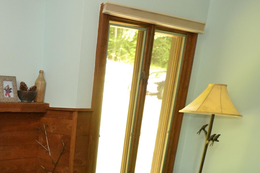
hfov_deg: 43.8
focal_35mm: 38
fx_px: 274
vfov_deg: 32.0
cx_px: 3
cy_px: 178
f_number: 3.5
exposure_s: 1/60
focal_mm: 10
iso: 1000
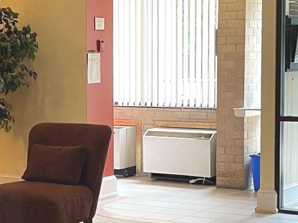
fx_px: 869
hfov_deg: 19.3
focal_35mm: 101
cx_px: 66
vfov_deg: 14.6
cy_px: 134
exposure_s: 1/60
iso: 100
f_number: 1.6
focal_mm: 5.1
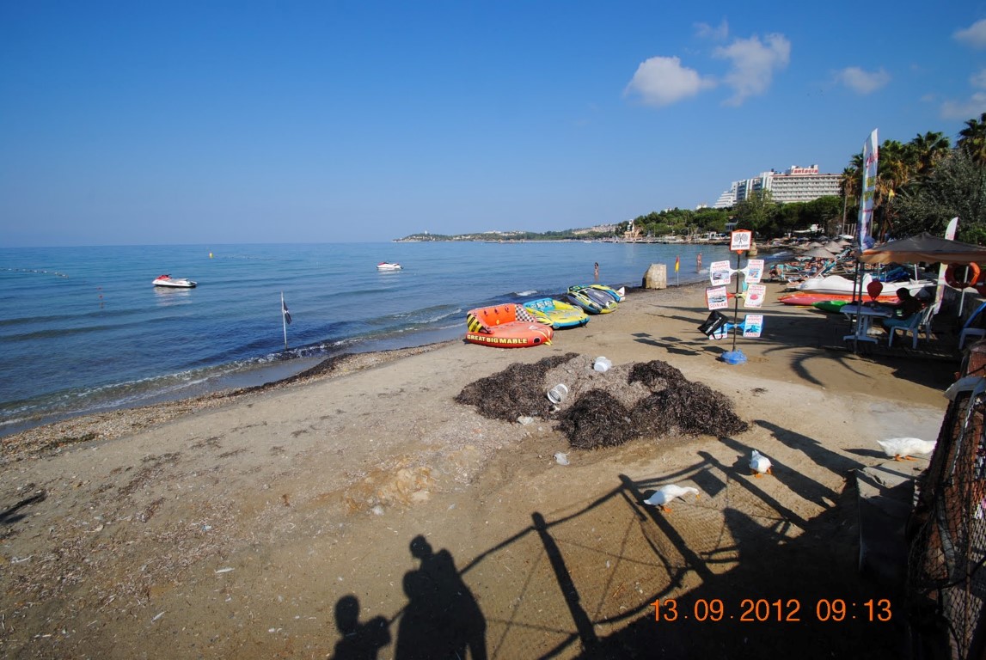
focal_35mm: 15
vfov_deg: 77.5
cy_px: 330
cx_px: 493
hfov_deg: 100.3
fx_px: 411
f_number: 9
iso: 100
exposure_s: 1/320
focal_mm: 10
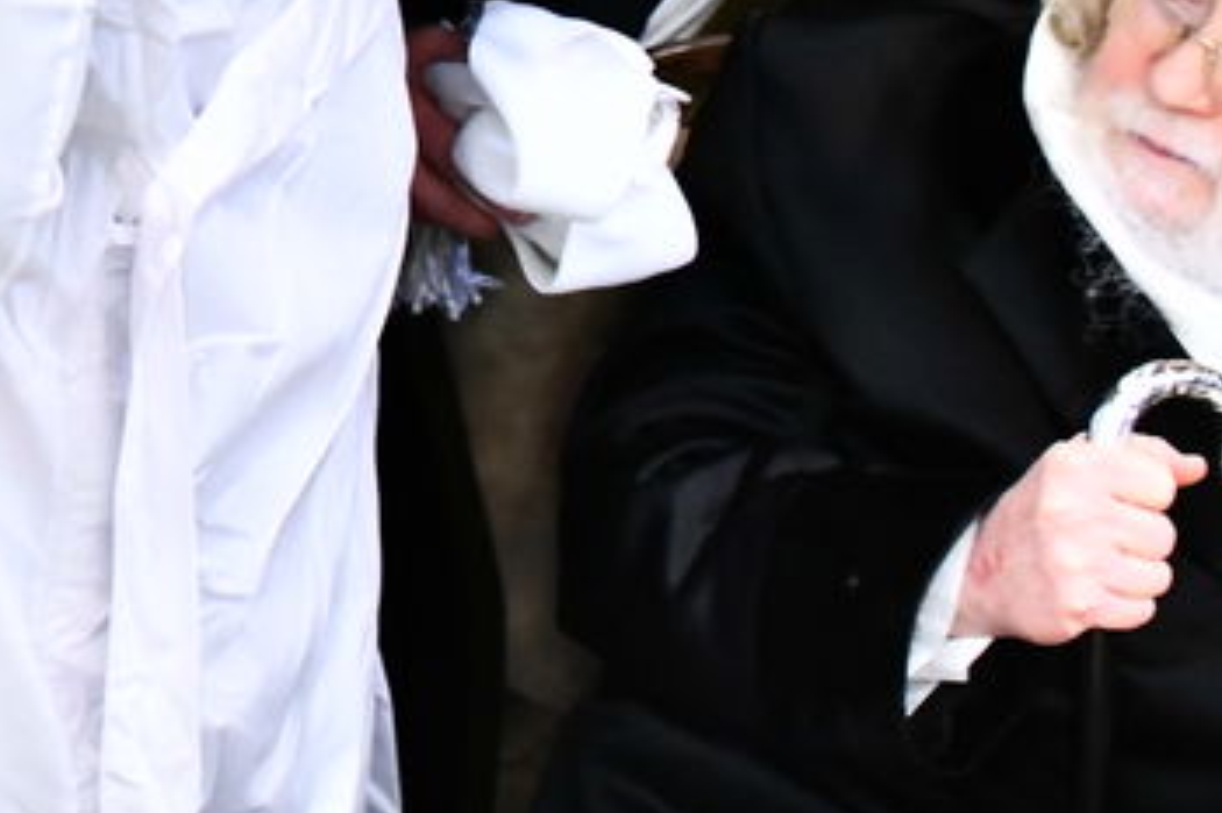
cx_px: -300
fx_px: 3800
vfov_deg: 11.8
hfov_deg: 17.3
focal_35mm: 112
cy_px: -281
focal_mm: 28
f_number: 5.6
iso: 4000
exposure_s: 1/100
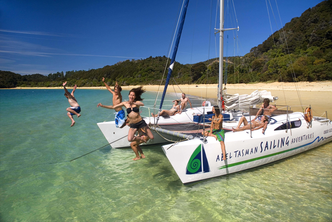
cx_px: 166
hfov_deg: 67.3
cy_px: 111
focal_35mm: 27
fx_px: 249
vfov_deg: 48.0
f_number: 7.1
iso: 160
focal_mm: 18
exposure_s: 1/250
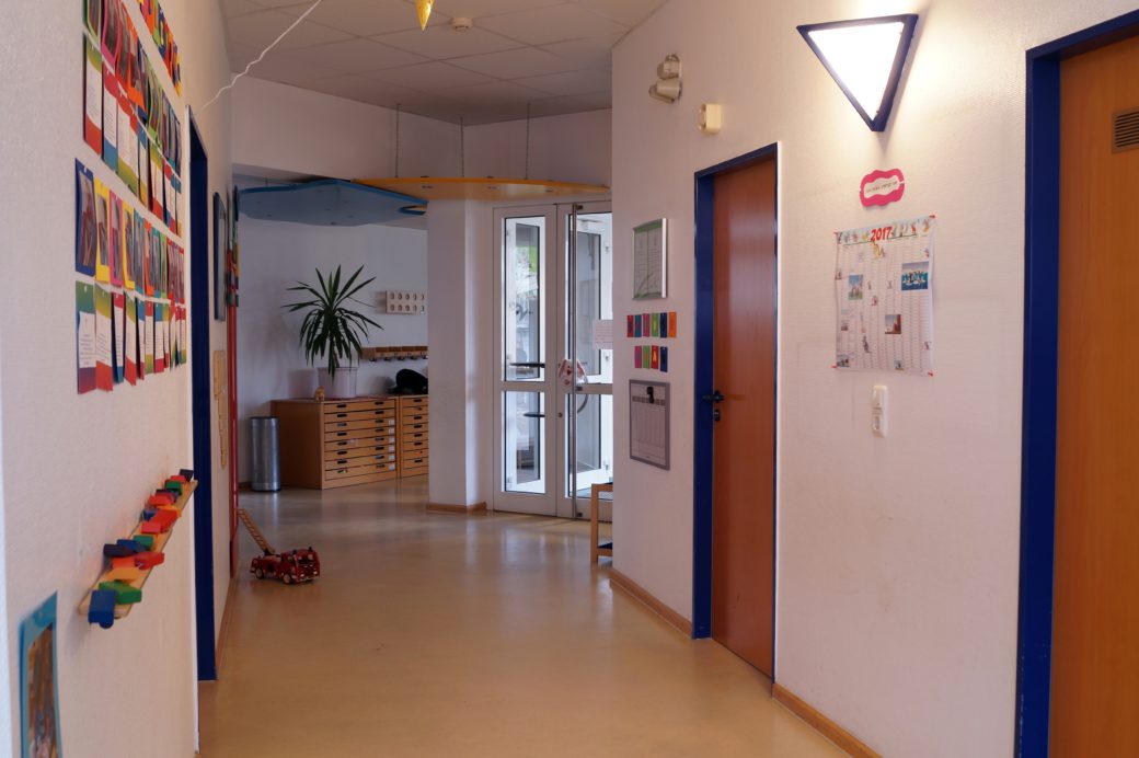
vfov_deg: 36.8
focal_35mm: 36
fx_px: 1138
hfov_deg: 53.2
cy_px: 379
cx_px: 570
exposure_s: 1/1.6
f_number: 5.6
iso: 100
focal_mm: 24
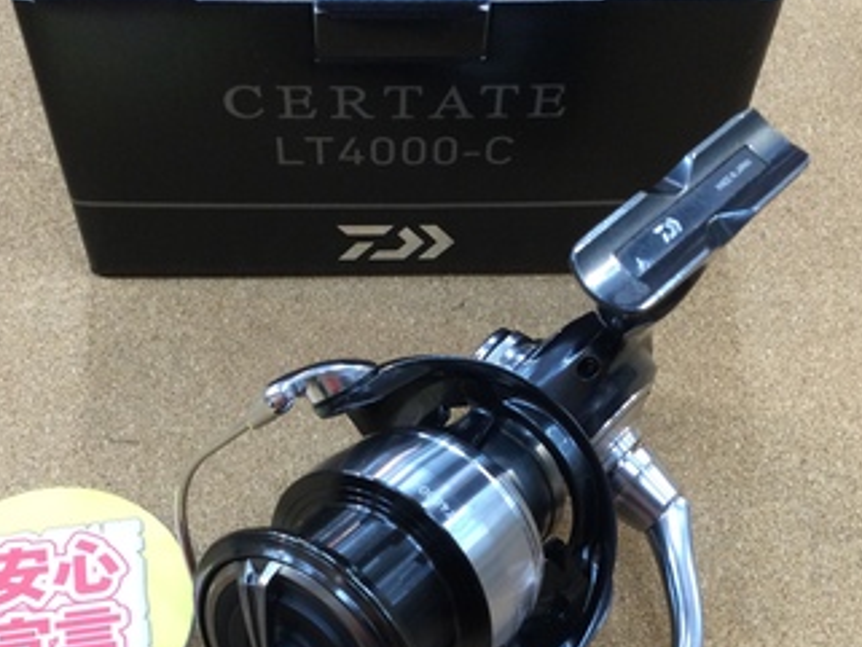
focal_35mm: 58
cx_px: 430
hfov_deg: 33.2
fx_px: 1445
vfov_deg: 24.8
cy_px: 518
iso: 64
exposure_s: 1/30
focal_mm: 3.3
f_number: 2.4
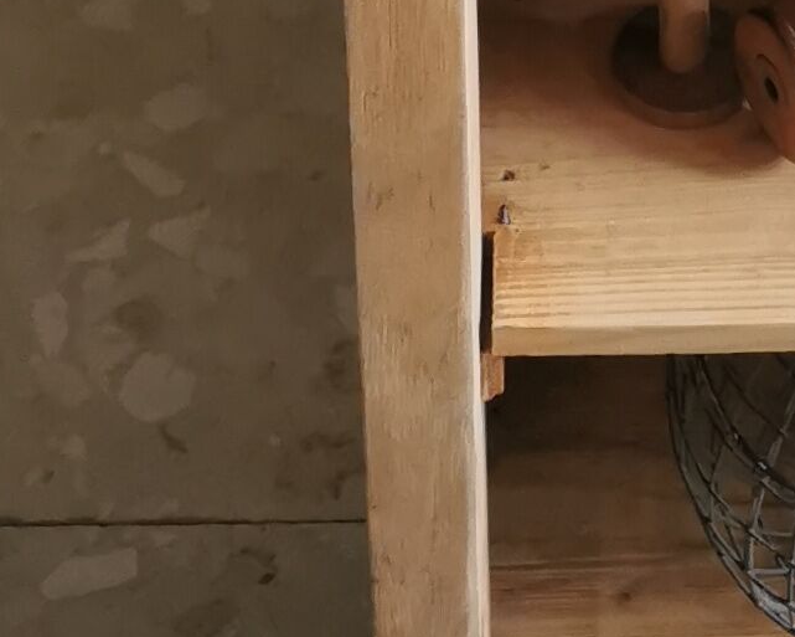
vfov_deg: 8.8
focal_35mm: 150
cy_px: -1146
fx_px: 3530
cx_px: 734
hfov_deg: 12.7
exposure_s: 1/50
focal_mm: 5.56
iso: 200
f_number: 1.6
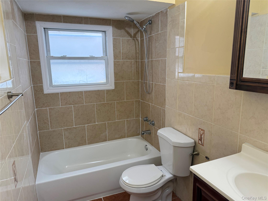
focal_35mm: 24
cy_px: 100
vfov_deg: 56.8
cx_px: 134
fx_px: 186
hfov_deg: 71.6
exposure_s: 1/137
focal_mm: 6.76
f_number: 1.78
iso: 125
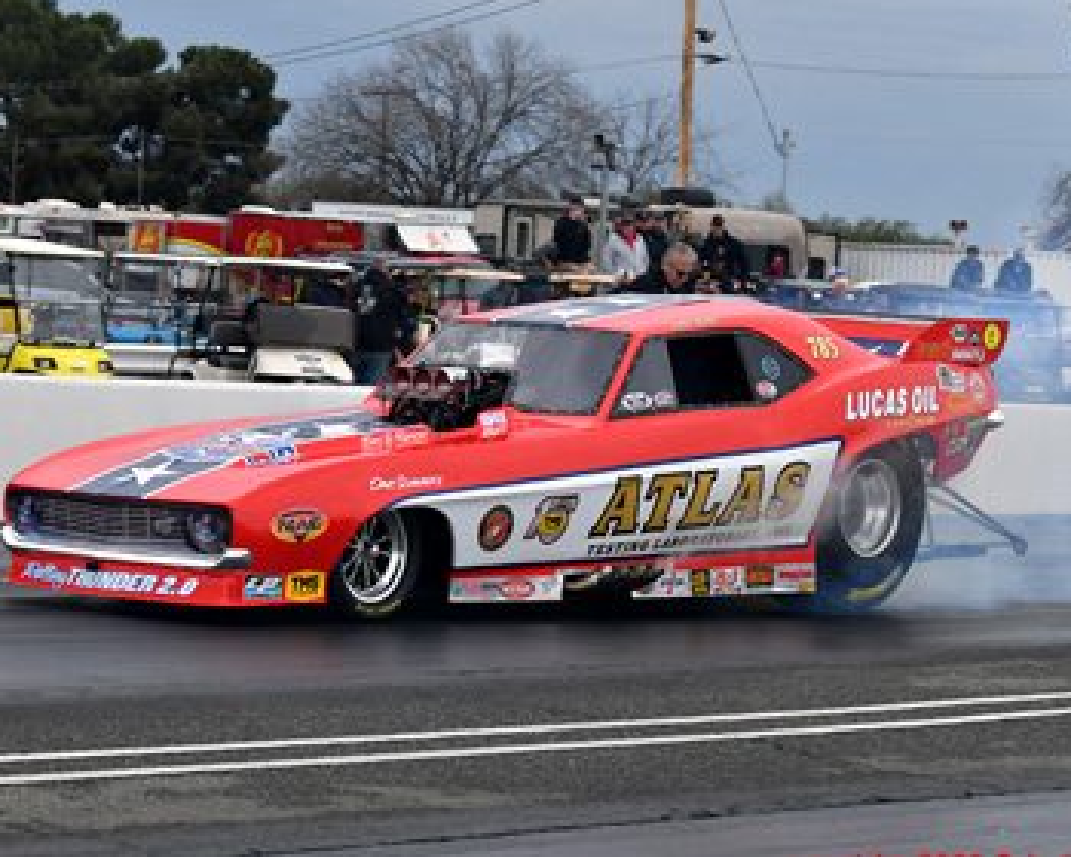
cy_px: 487
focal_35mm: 141
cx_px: 520
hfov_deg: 13.7
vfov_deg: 10.9
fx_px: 4469
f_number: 4.5
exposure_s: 1/1000
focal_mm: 70
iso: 160
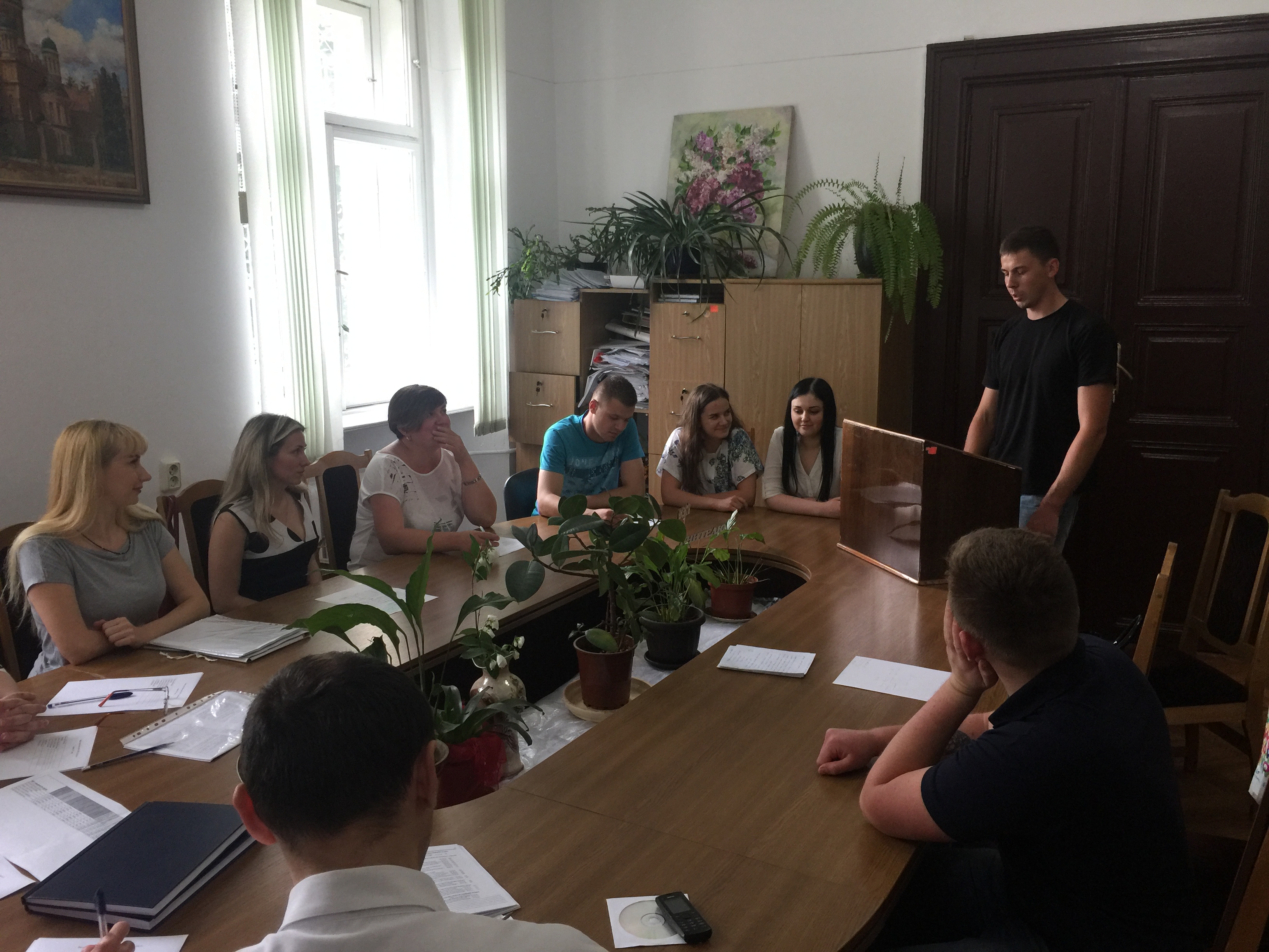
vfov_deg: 48.2
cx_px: 634
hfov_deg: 61.7
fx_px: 1063
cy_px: 476
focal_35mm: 29
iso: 64
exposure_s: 1/33
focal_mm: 4.15
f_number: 2.2
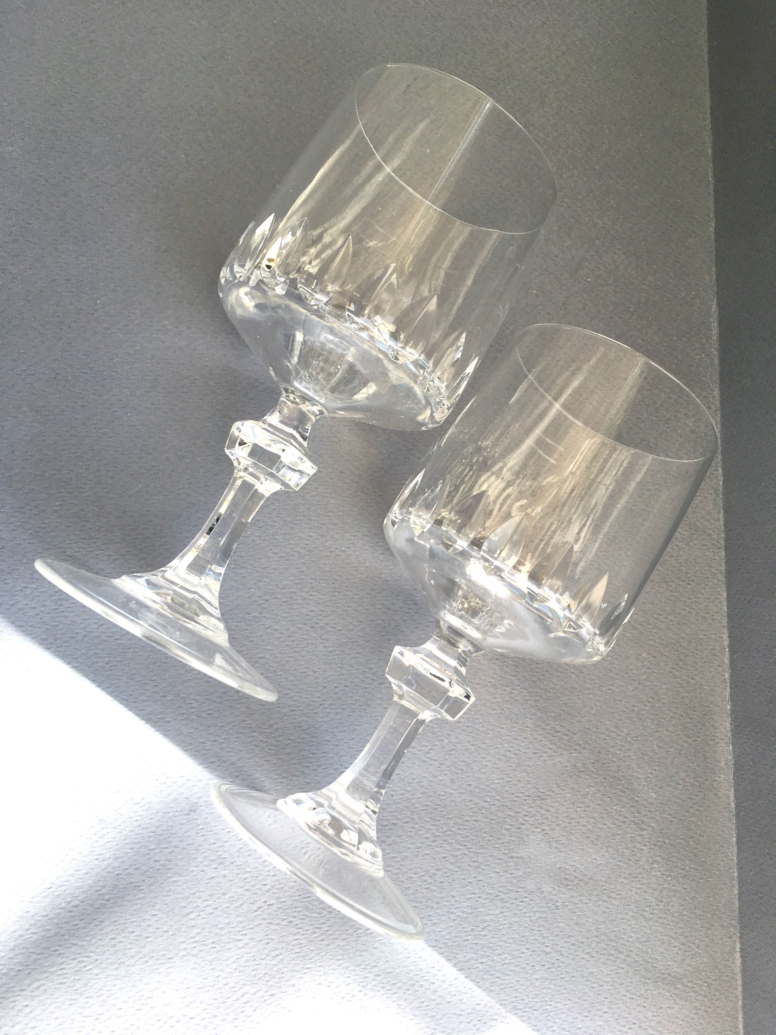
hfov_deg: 48.2
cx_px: 388
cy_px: 518
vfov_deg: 61.7
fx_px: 867
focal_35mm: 29
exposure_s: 1/250
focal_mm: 4.15
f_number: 2.2
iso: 25
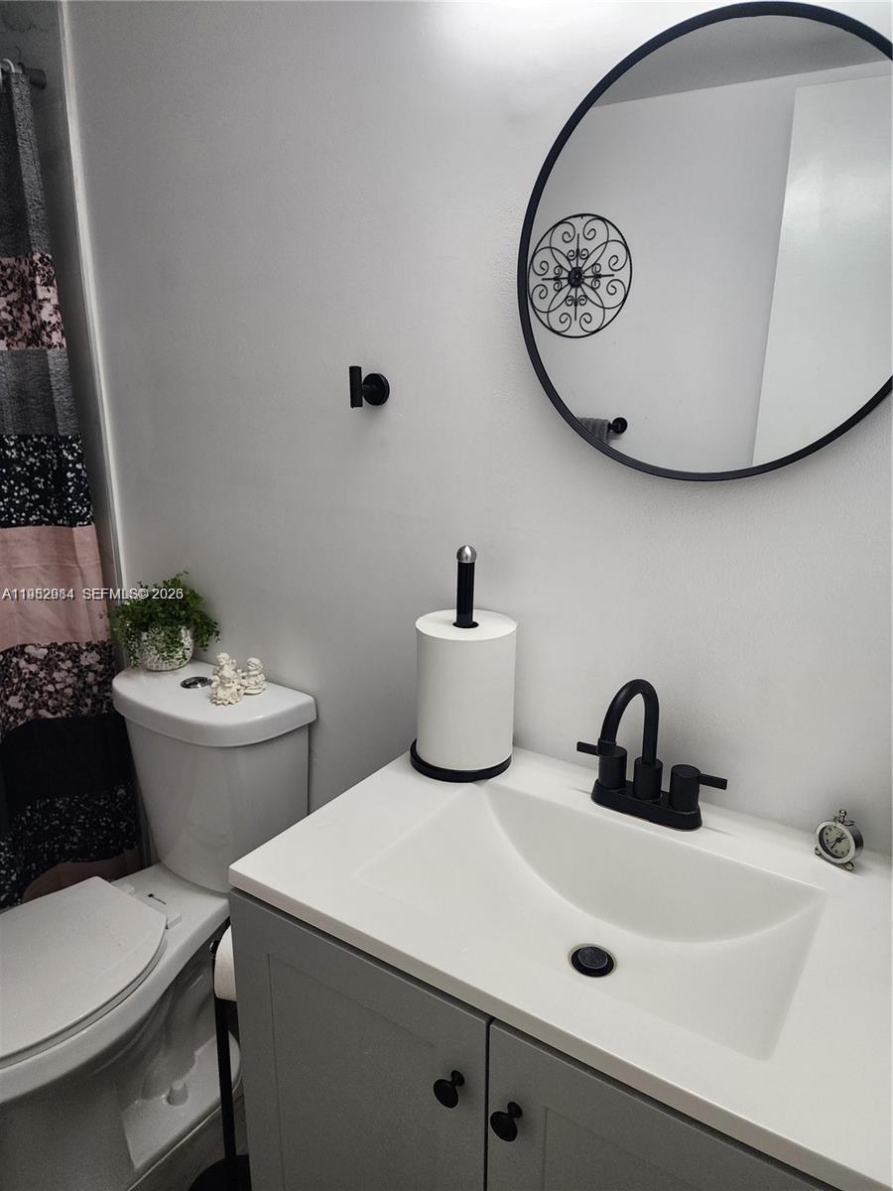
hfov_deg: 58.9
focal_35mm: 23
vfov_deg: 73.9
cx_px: 446
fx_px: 791
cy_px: 596
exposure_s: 1/180
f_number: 1.8
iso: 200
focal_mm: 6.4
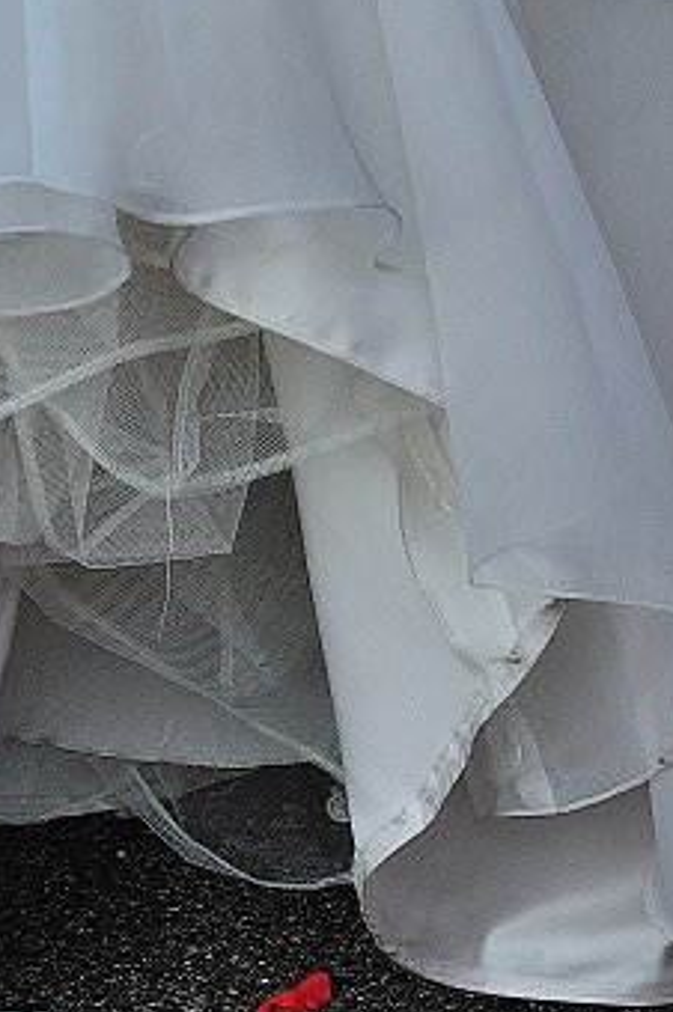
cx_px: 122
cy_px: 756
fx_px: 6153
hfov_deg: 6.3
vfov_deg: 9.4
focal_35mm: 219
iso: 400
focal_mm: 70
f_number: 8
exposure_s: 1/500
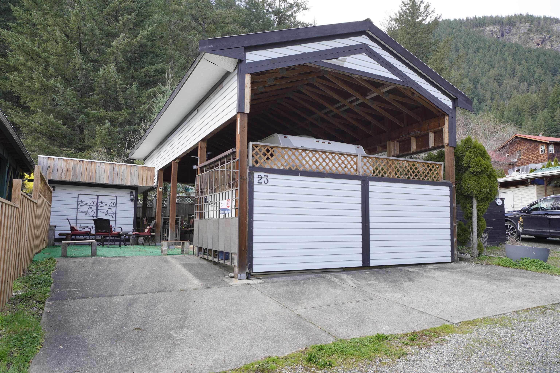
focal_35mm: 25
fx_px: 389
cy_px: 186
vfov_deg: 51.3
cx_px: 280
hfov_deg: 71.5
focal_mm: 25
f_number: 8
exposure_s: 1/100
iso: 160
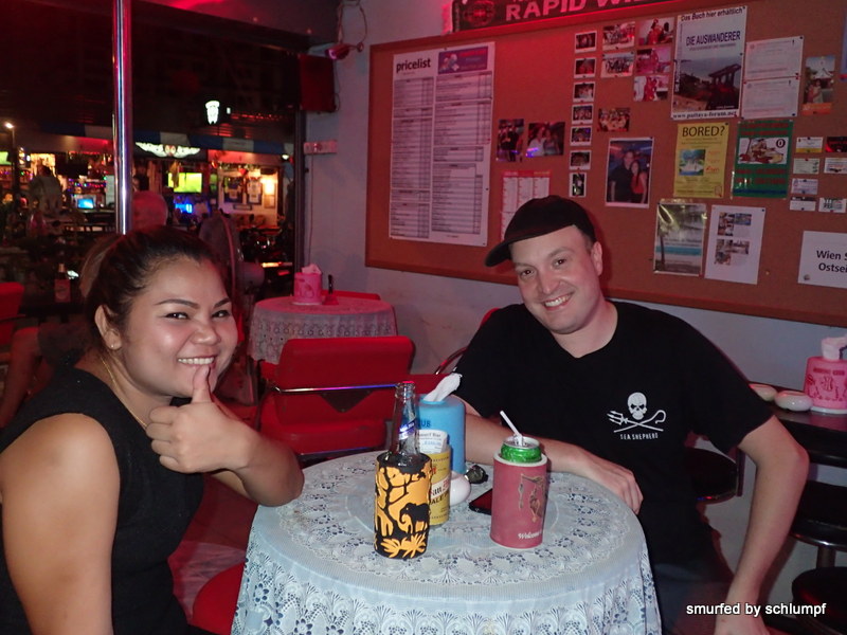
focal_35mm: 32
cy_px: 318
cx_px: 424
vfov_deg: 44.2
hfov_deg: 56.8
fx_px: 783
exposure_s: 1/30
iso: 500
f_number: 2.4
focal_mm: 5.87
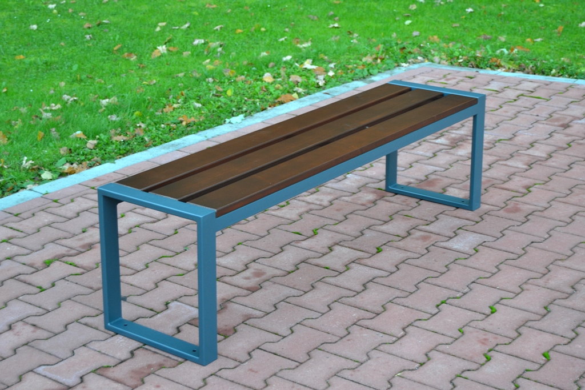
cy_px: 195
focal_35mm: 69
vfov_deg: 19.7
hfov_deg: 29.2
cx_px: 292
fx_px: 1121
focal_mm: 46
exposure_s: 1/60
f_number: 5.3
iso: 560
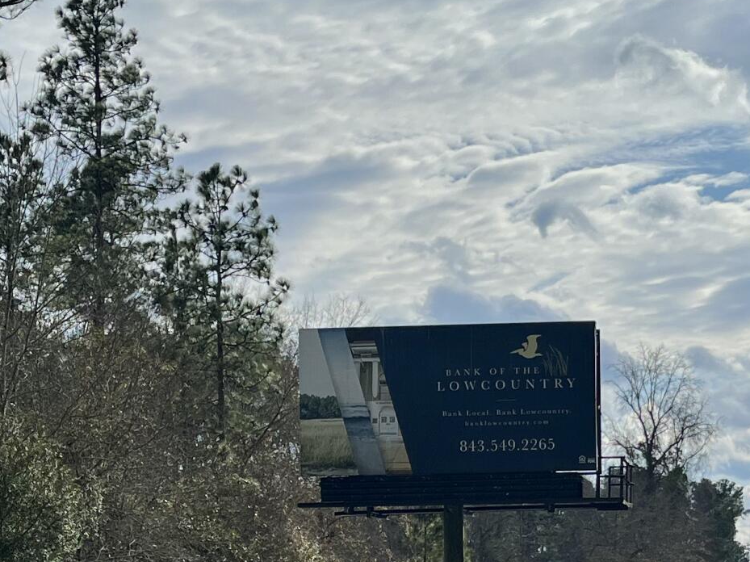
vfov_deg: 17.1
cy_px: 589
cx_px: 370
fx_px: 1819
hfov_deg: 23.3
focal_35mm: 84
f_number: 1.6
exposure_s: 1/7353
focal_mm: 5.1
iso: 50
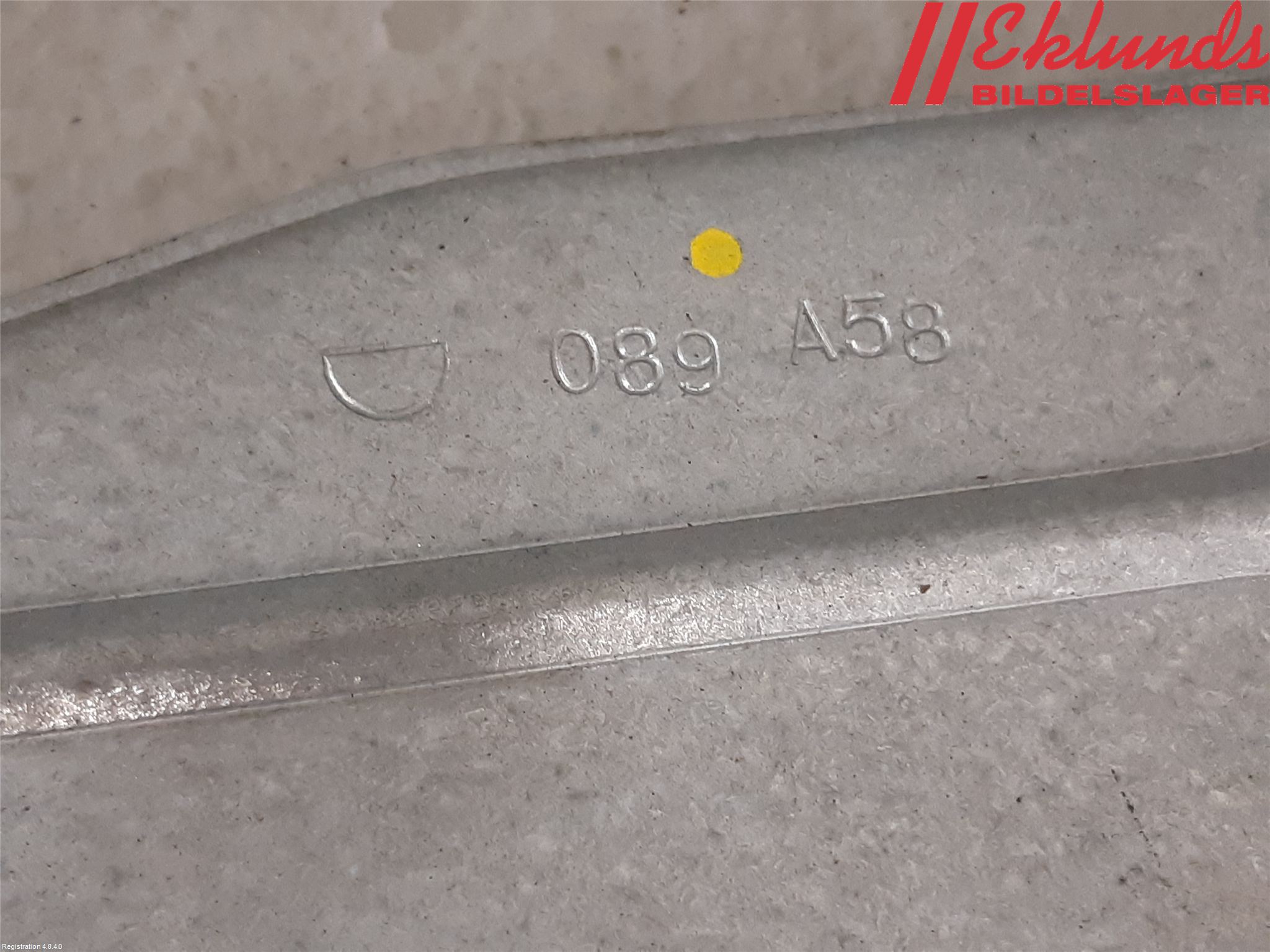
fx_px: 954
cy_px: 476
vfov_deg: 53.1
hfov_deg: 67.3
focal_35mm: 26
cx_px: 635
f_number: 1.7
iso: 200
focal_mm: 3.93
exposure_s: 1/50
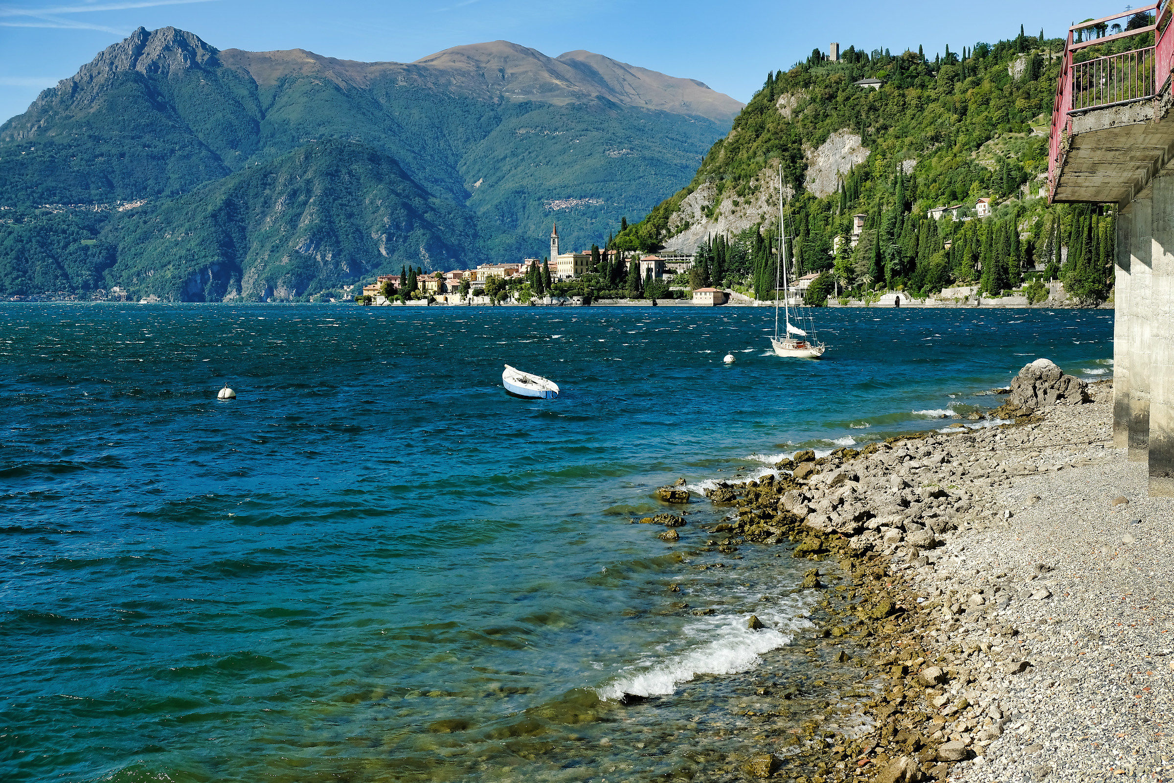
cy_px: 392
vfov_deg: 28.6
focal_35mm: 47
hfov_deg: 41.9
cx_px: 587
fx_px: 1533
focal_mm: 31.5
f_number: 5.6
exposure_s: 1/800
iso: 200
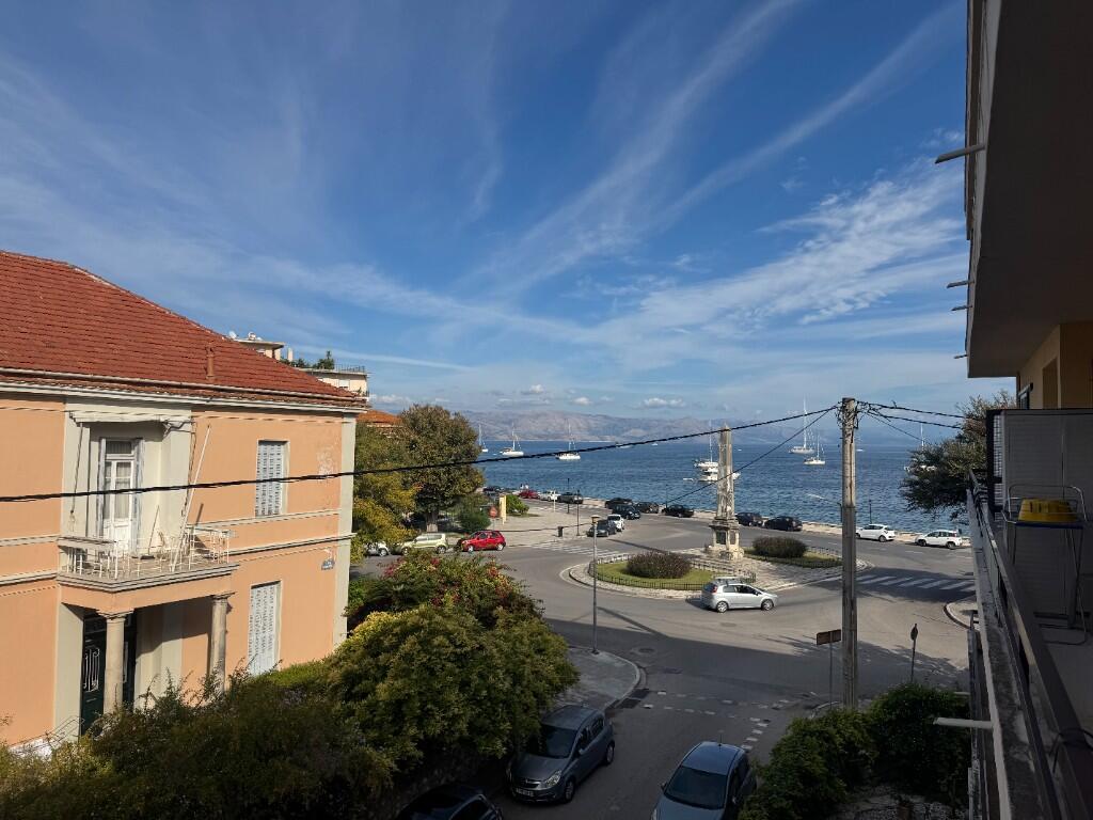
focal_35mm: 24
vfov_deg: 56.8
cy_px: 410
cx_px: 546
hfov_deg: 71.6
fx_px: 758
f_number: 1.78
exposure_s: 1/7937
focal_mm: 6.76
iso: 80
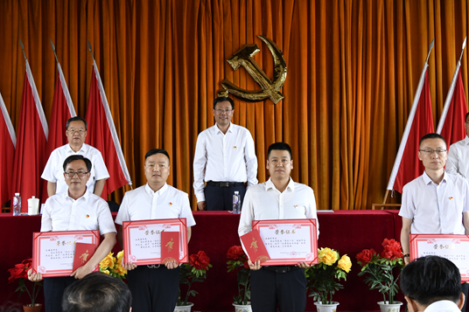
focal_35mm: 56
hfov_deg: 35.6
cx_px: 253
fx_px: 729
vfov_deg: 24.1
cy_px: 121
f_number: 10
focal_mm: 40
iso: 800
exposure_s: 1/40
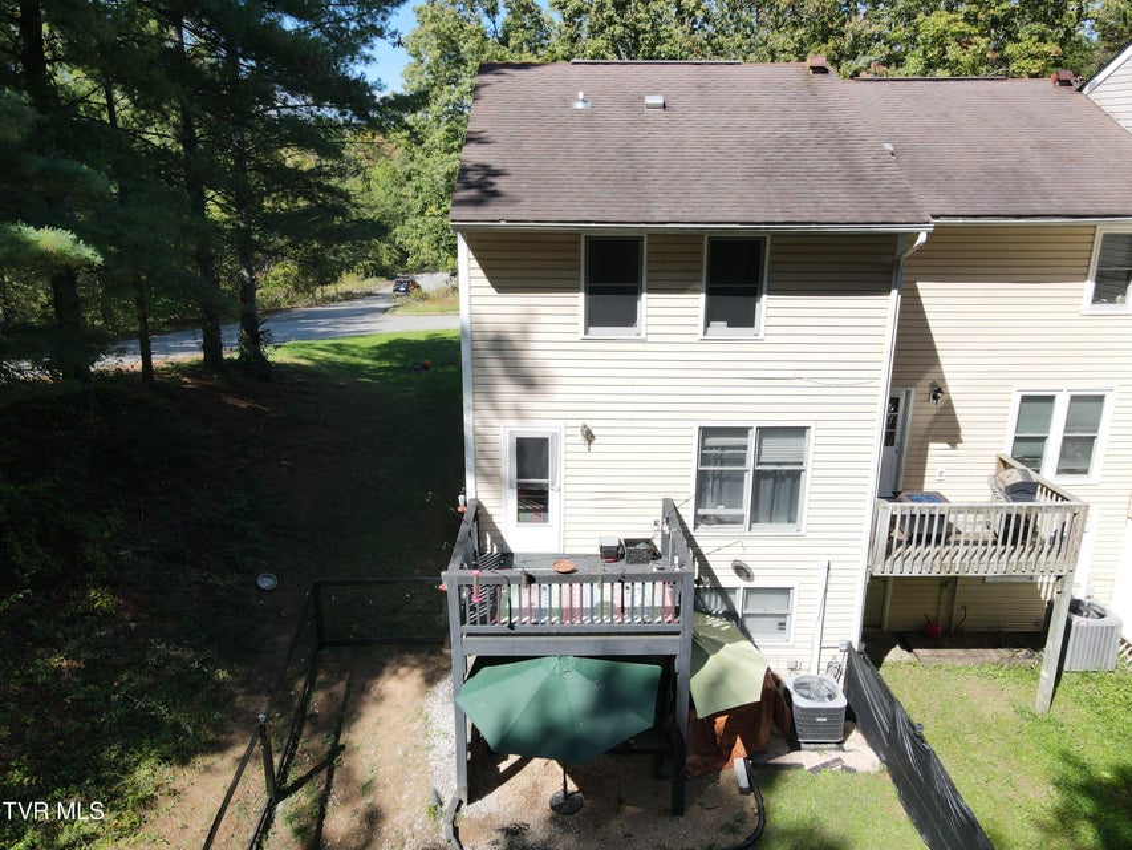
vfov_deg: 56.8
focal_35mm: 24
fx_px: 785
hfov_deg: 71.6
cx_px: 566
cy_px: 425
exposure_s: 1/400
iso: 100
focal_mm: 4.5
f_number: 2.8
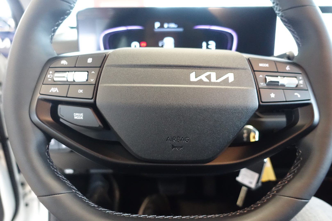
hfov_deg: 73.7
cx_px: 166
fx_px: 221
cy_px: 110
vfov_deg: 53.1
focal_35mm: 24
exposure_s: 1/125
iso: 3200
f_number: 1.8
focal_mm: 8.8
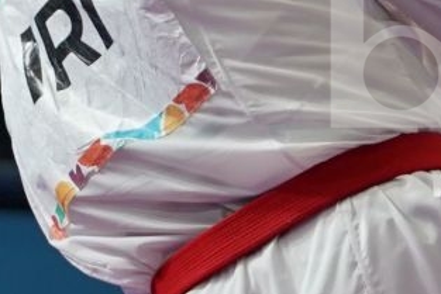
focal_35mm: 1266
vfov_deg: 1.1
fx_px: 15515
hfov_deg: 1.6
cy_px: 0
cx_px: 940
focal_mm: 147
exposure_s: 1/1000
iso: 800
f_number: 2.8
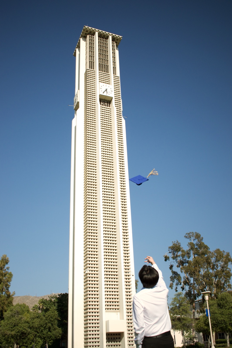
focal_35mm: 36
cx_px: 116
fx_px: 348
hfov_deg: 36.9
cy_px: 174
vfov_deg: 53.1
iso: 400
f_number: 3.8
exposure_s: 1/4000
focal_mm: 24
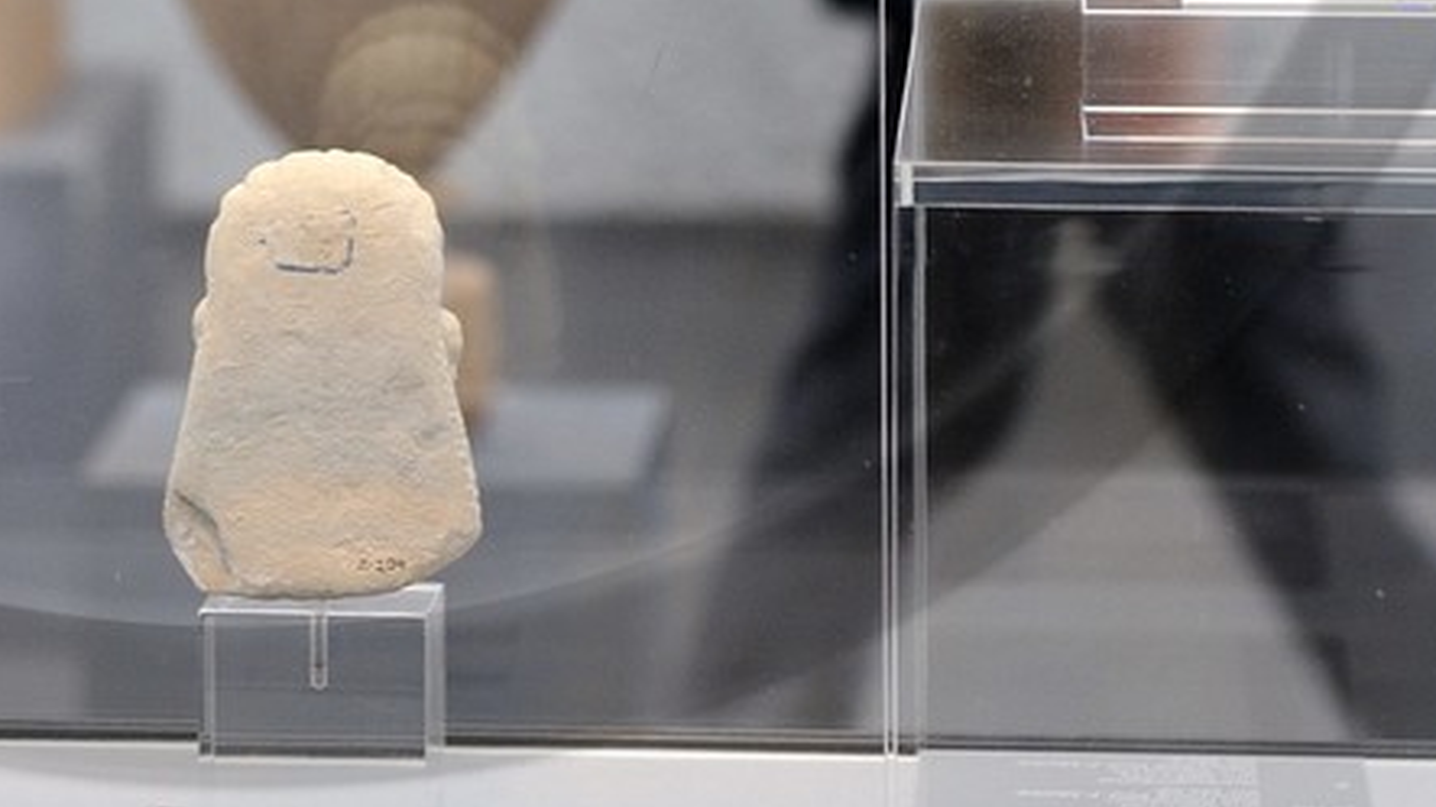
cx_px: 240
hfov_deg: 10.1
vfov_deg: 5.6
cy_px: -564
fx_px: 8071
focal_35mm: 212
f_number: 3.5
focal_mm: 56
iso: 400
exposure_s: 1/80
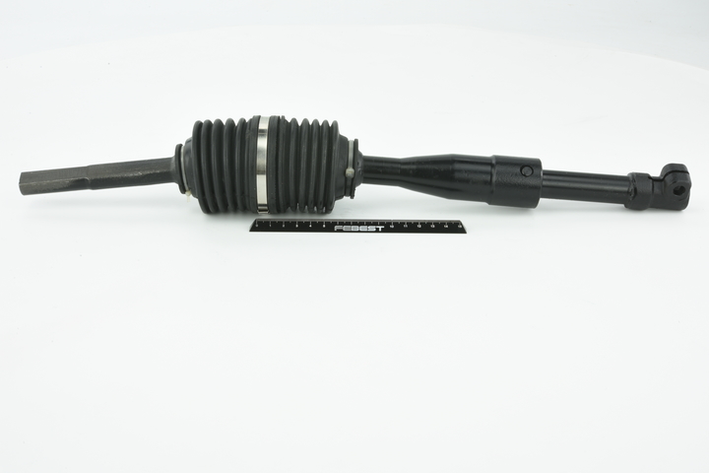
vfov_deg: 22.6
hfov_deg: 33.4
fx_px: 1182
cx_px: 354
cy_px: 236
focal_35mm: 60
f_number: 29
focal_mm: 60
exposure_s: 1/2.5
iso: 64
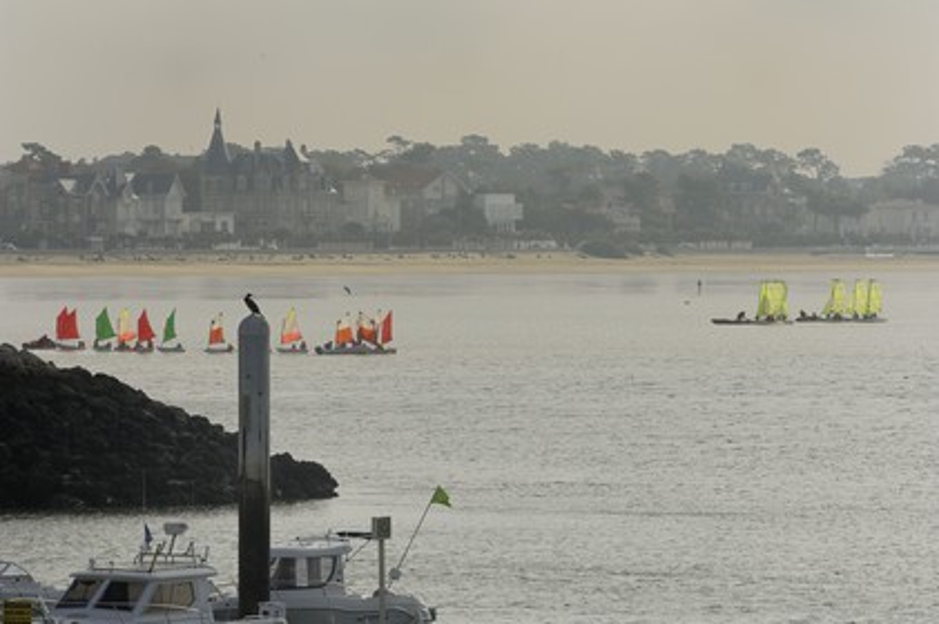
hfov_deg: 8.6
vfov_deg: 5.7
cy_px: 312
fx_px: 6255
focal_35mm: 240
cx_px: 470
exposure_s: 1/160
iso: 100
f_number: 13
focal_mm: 160
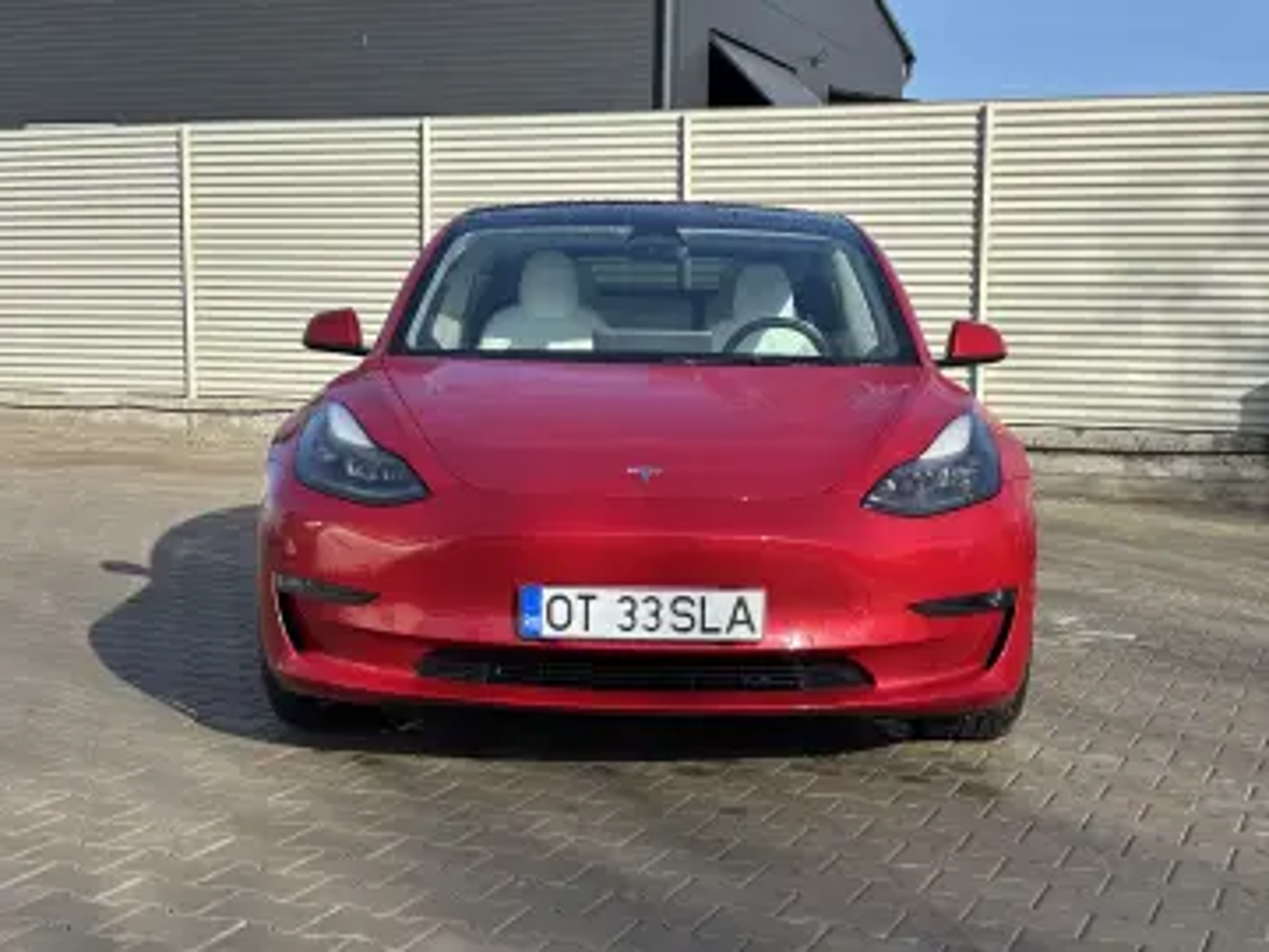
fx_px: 1906
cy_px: 476
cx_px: 634
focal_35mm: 52
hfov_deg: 36.8
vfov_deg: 28.0
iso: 32
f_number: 1.6
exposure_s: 1/2062
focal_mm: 5.96
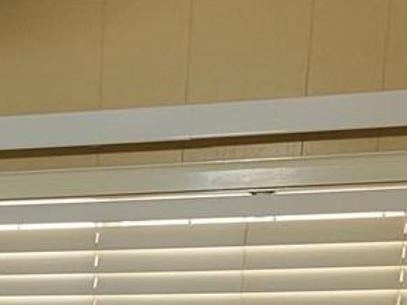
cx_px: -140
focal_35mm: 143
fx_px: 1681
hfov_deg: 13.3
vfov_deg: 9.4
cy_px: 701
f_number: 1.8
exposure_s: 1/40
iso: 200
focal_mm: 5.4
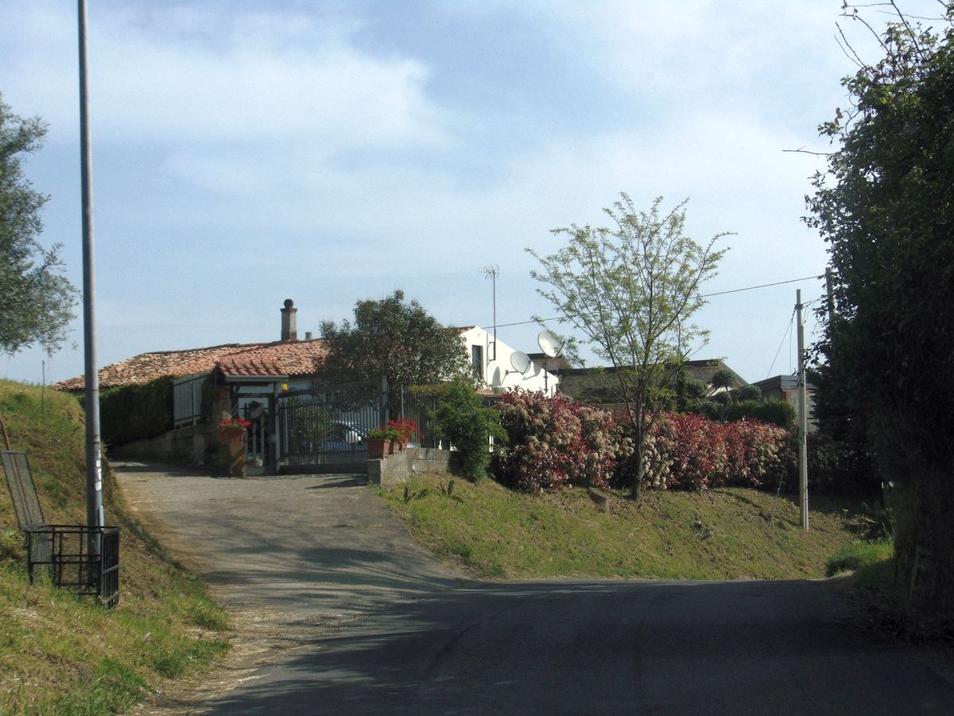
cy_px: 358
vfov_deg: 24.4
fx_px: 1654
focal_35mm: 60
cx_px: 477
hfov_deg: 32.2
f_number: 9.3
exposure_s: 1/250
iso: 80
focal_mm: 10.8
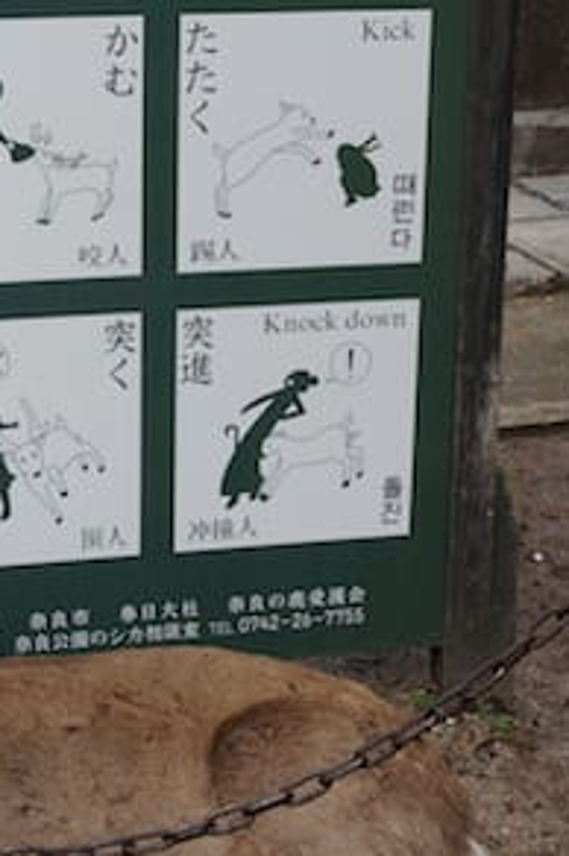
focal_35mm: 77
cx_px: 43
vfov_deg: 26.2
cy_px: 270
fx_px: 1830
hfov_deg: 17.4
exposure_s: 1/160
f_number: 9
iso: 100
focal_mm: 25
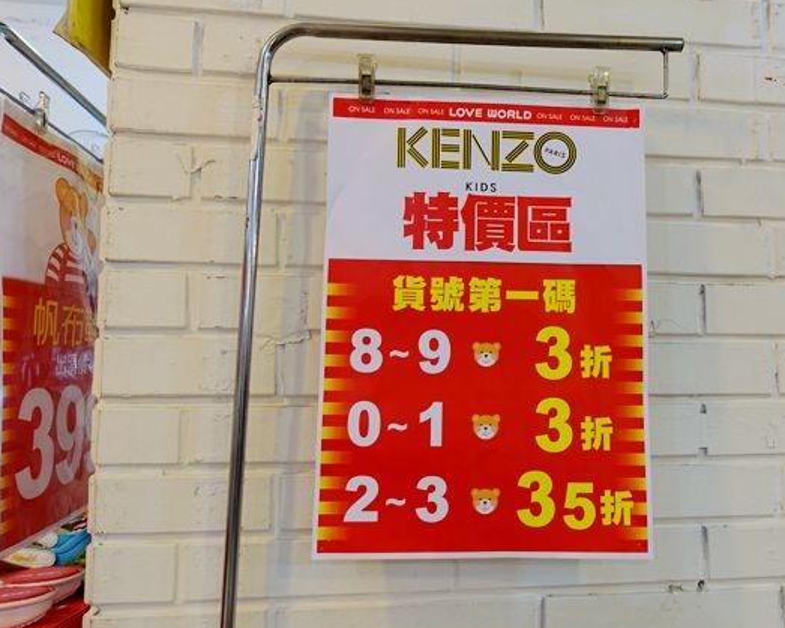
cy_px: 318
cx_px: 474
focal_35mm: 28
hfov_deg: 61.6
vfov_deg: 51.5
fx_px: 650
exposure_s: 1/30
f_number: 2.8
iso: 125
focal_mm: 8.8
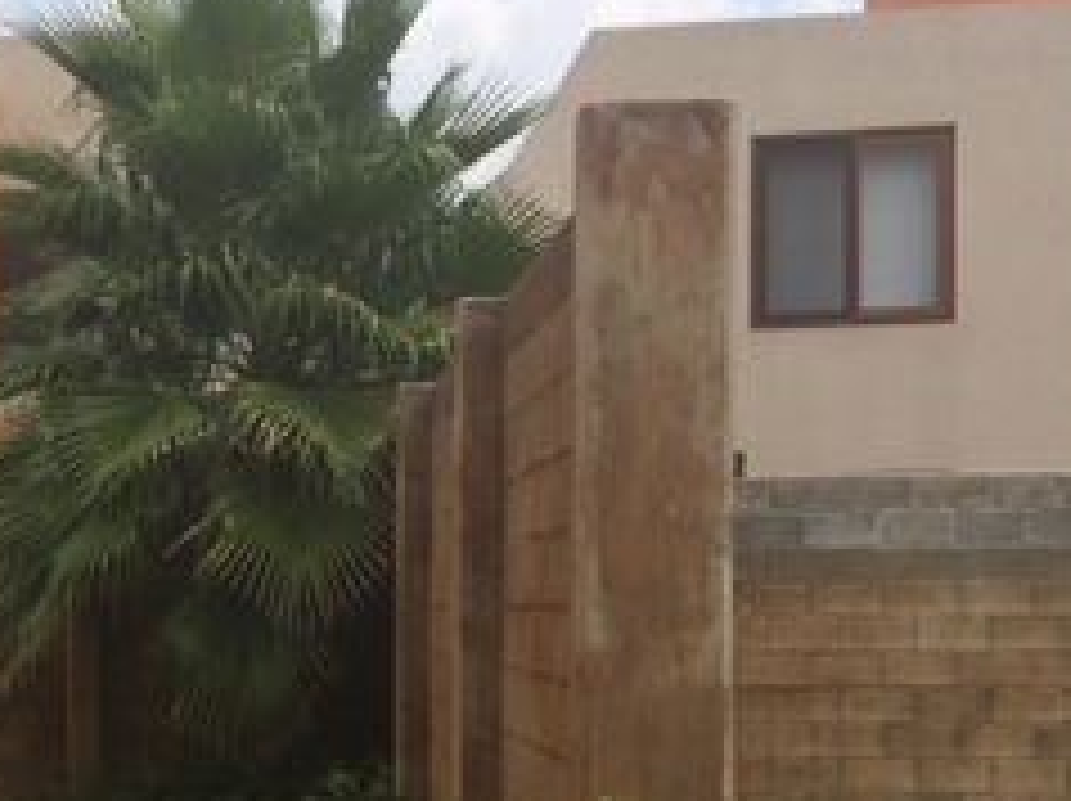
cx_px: -104
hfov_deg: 23.5
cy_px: 688
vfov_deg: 18.6
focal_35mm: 78
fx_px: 2411
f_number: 2.2
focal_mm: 4.15
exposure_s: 1/2740
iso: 32
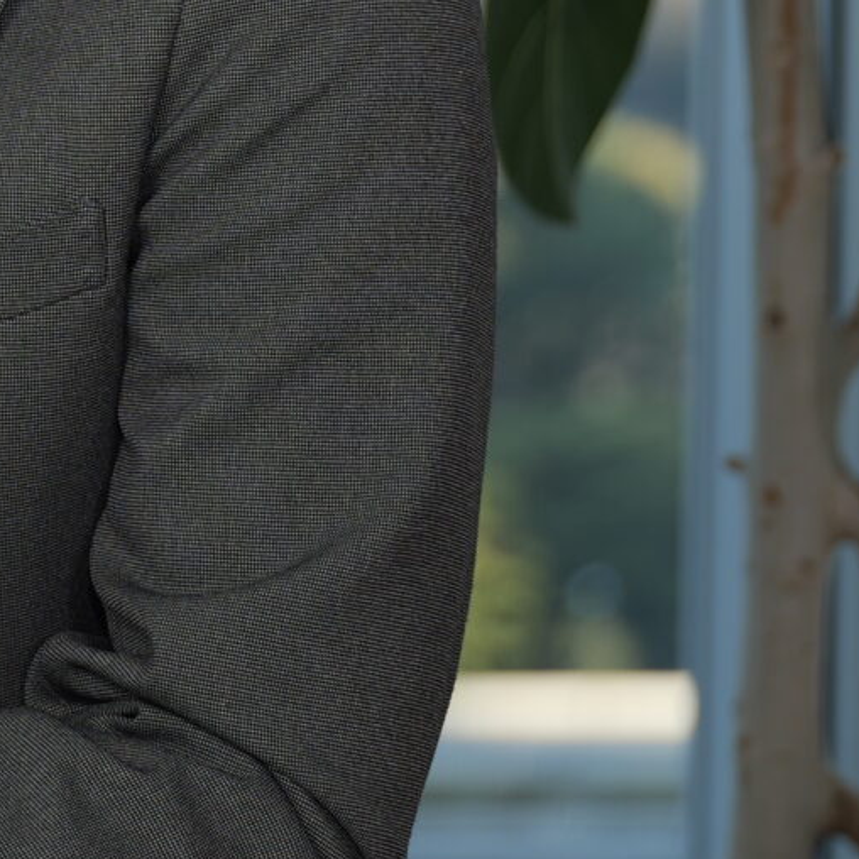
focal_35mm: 227
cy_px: -167
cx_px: -550
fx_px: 6373
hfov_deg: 7.5
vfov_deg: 7.6
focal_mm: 53
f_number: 2.8
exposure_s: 1/160
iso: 100
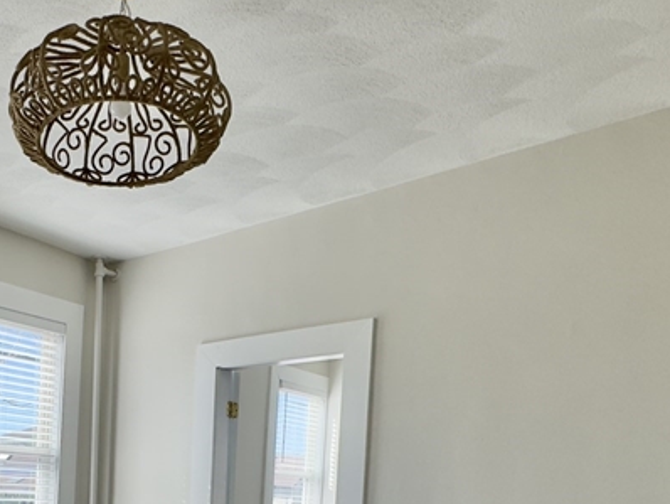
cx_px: 104
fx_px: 697
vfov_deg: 35.3
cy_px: 521
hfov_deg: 47.6
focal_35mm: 36
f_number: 2.2
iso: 40
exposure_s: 1/354
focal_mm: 2.22
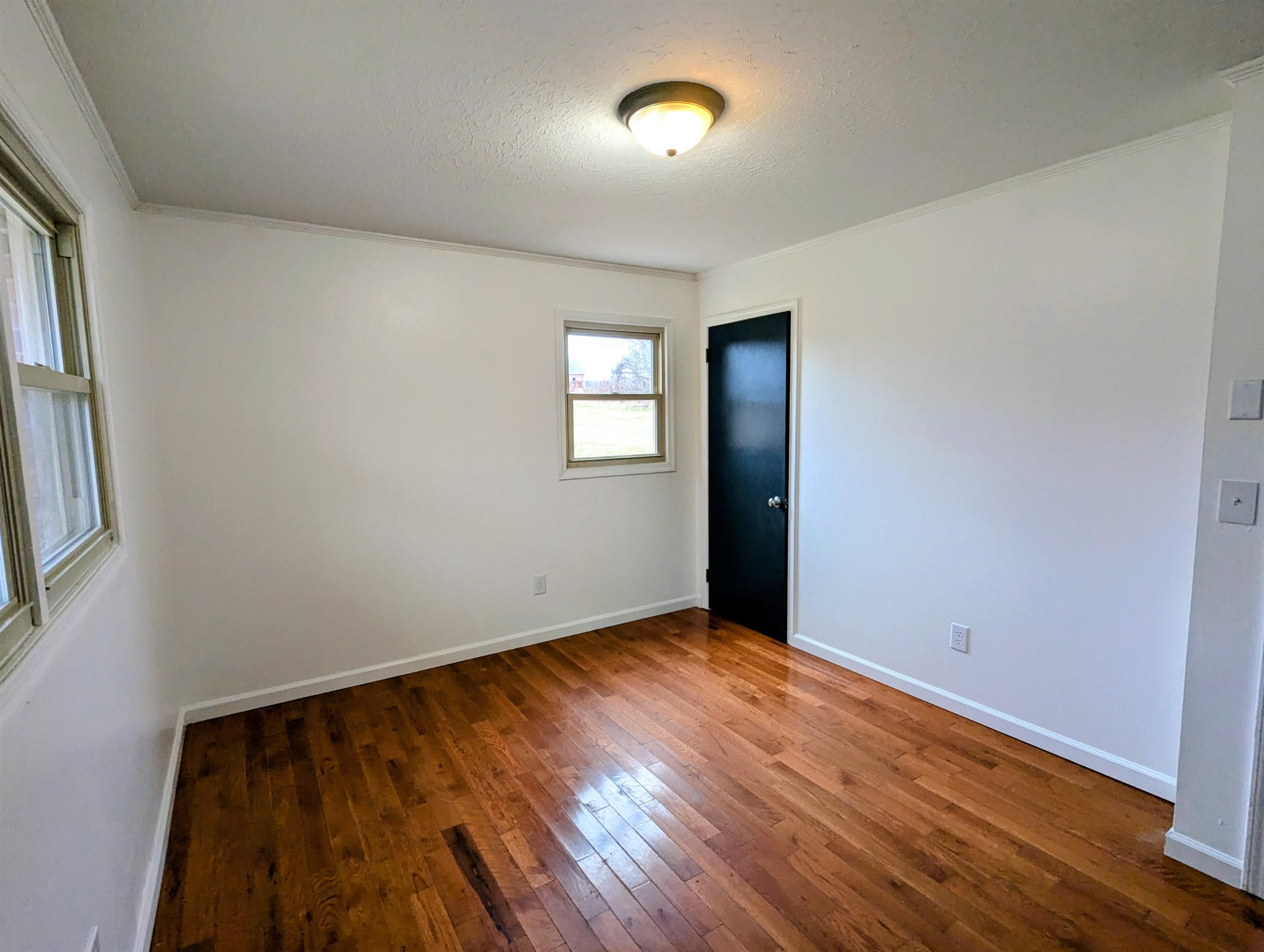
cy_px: 476
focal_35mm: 16
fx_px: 585
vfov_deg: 78.2
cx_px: 632
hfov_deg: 94.4
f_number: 2.2
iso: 94
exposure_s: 1/120
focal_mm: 2.35
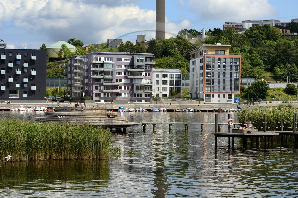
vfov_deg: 11.2
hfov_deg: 16.8
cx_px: 149
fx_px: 1009
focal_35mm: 122
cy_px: 99
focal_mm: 122
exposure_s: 1/320
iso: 400
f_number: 14
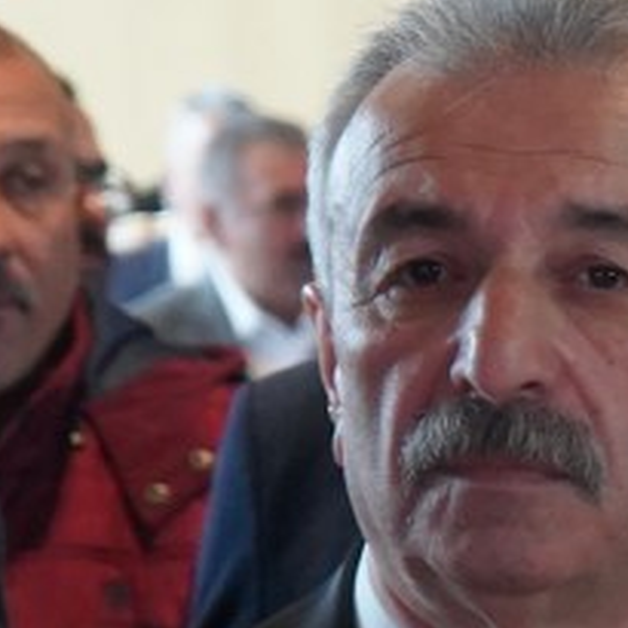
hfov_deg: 4.2
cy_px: 553
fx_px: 8292
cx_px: 2016
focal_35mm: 404
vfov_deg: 4.3
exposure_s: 1/160
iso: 4000
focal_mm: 61
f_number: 5.6
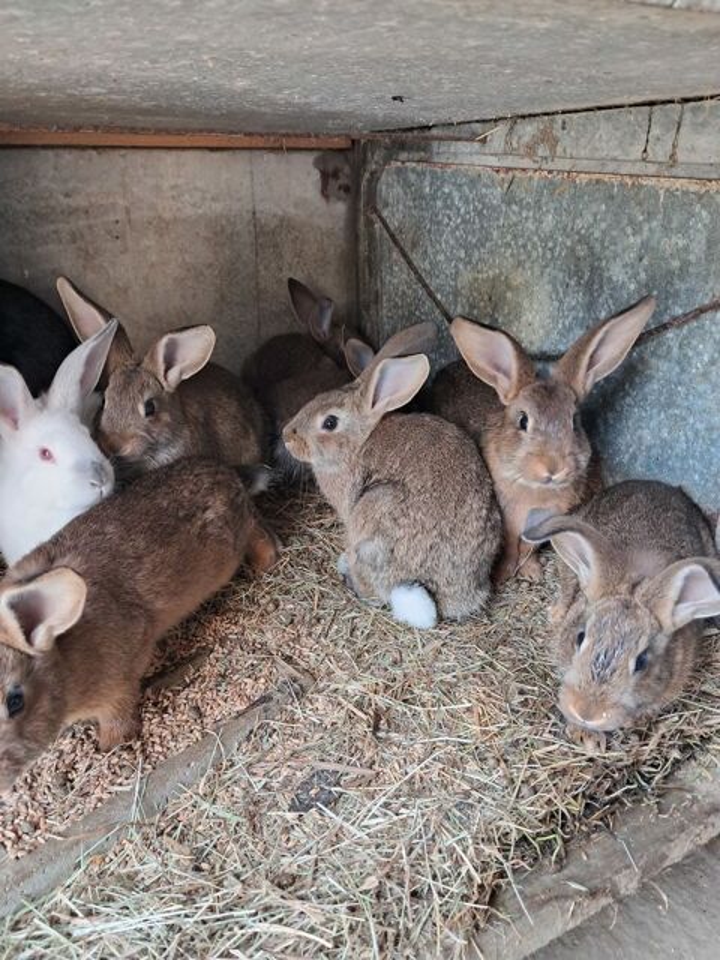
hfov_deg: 51.4
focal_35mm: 27
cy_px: 480
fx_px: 749
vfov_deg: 65.3
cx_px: 360
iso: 160
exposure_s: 1/30
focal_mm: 4
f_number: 1.8
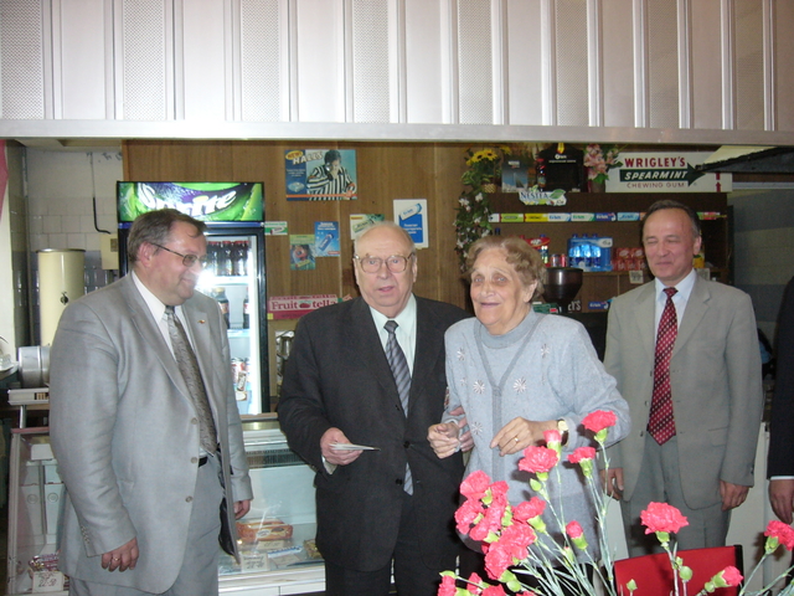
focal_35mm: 35
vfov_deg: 40.7
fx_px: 803
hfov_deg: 52.6
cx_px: 397
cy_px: 298
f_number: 2.8
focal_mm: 5.8
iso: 200
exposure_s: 1/60
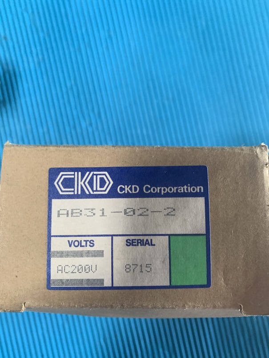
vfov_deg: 67.3
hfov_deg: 53.1
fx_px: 269
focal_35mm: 26
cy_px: 179
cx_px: 134
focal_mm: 4.25
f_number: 1.8
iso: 320
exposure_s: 1/60
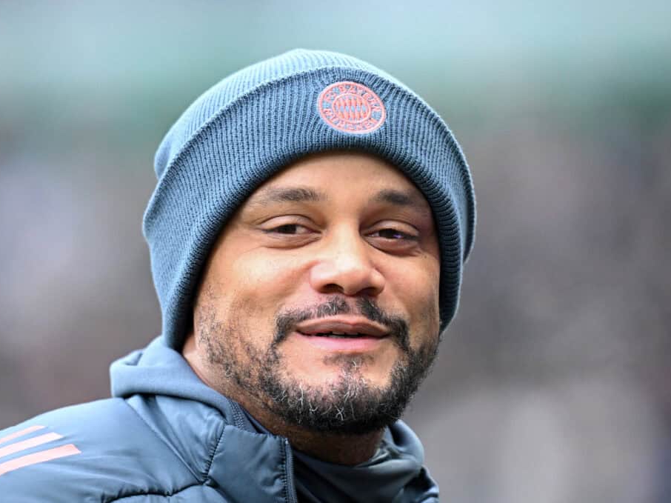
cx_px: 344
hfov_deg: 3.0
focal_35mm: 652
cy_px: 252
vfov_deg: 2.3
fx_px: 12635
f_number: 2.8
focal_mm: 400
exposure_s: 1/2000
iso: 2500
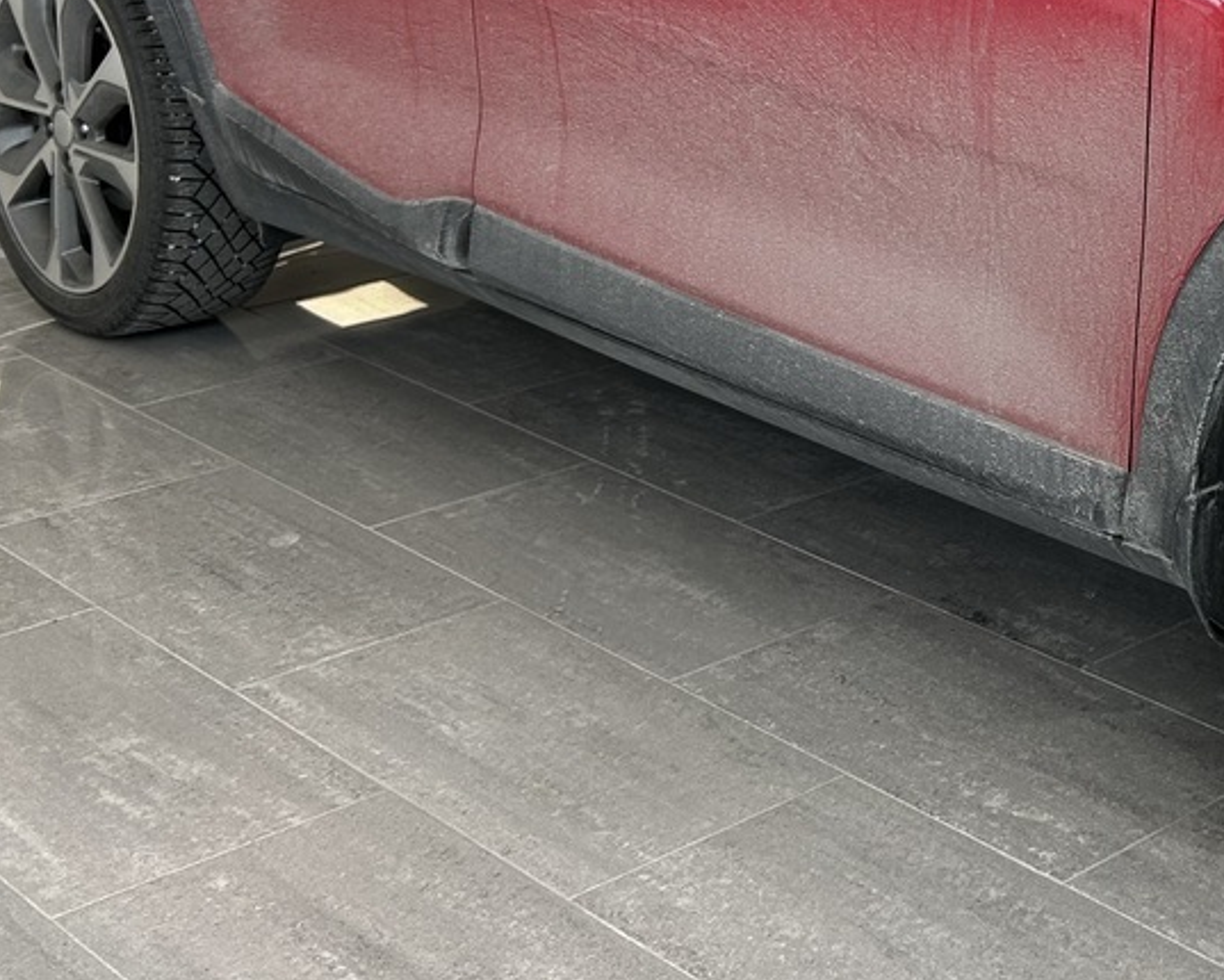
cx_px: 1491
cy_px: -23
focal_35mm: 68
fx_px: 2464
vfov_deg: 21.6
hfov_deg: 25.0
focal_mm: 5.7
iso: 32
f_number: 1.5
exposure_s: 1/137
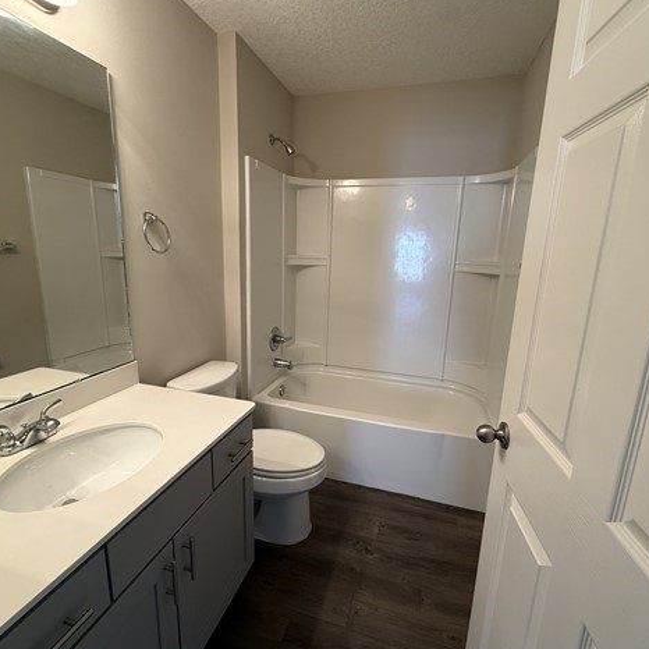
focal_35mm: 17
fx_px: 361
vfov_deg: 84.0
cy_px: 326
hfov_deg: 84.0
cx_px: 322
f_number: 2.2
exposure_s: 1/60
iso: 200
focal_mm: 2.22
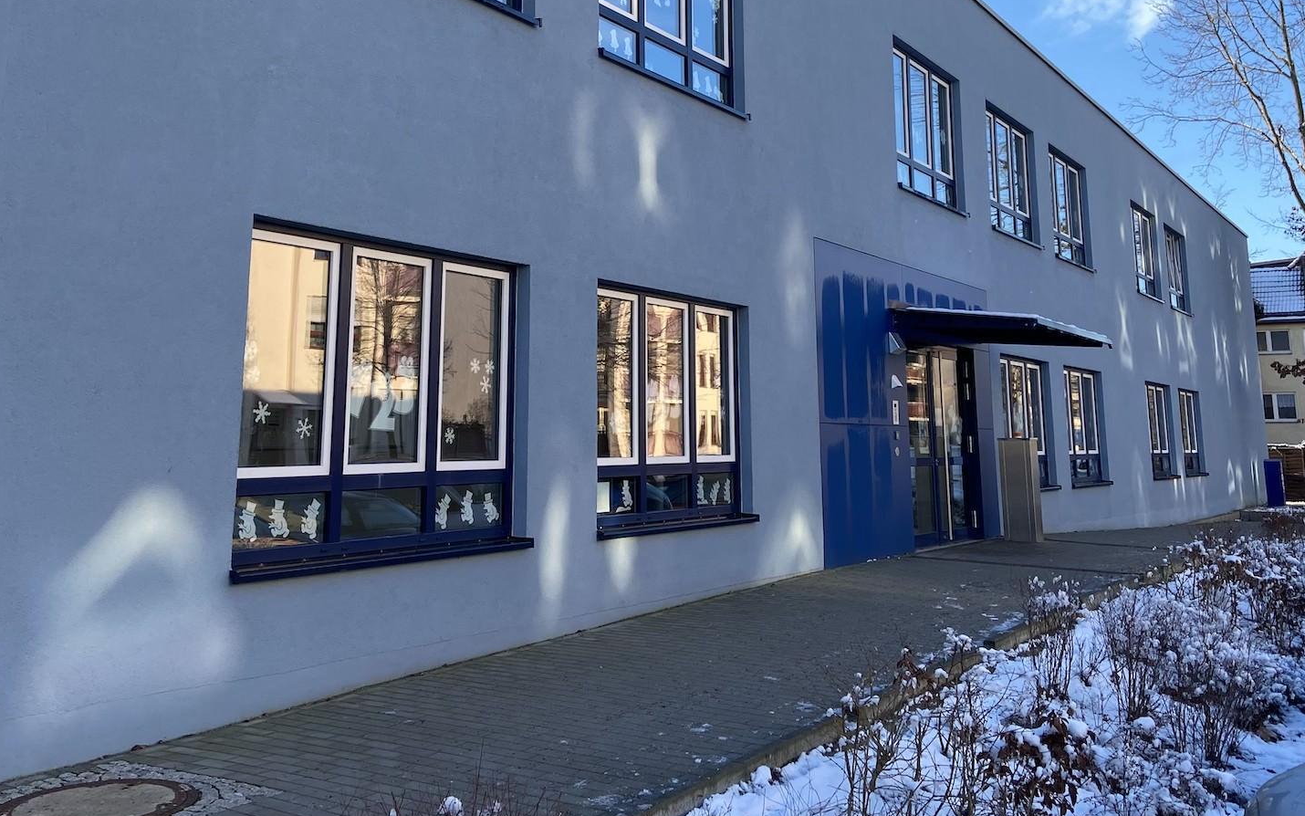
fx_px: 1316
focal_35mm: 37
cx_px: 633
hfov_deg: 52.7
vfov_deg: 33.7
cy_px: 198
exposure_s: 1/633
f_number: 1.8
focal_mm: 4.25
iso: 32
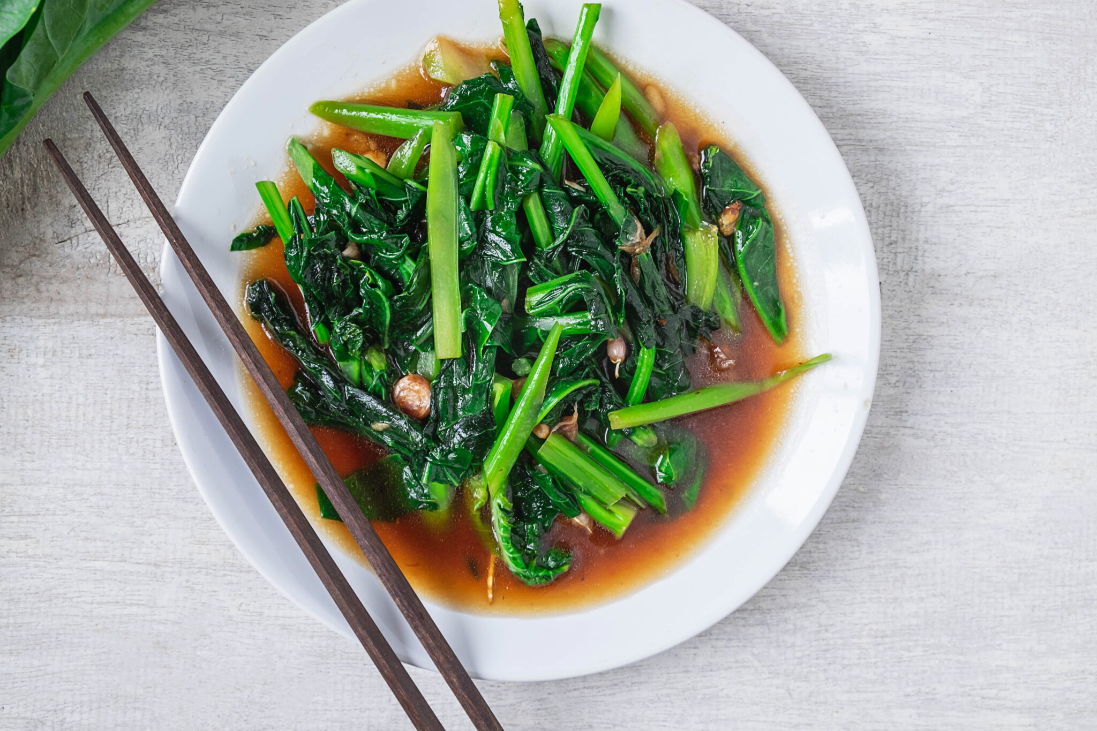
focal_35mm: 45
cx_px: 548
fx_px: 1371
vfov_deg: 29.9
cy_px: 366
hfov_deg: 43.6
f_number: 8
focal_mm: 30.2
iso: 200
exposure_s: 1/9
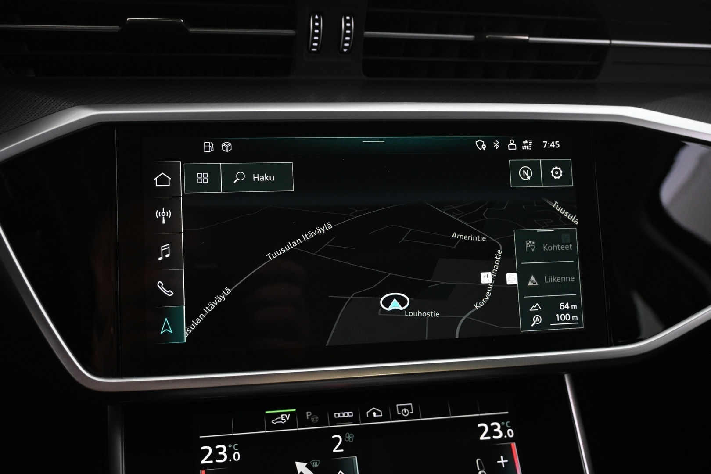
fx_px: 726
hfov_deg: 52.2
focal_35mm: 37
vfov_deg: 36.2
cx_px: 356
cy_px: 237
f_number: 4.2
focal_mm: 24.5
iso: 1600
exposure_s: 1/40
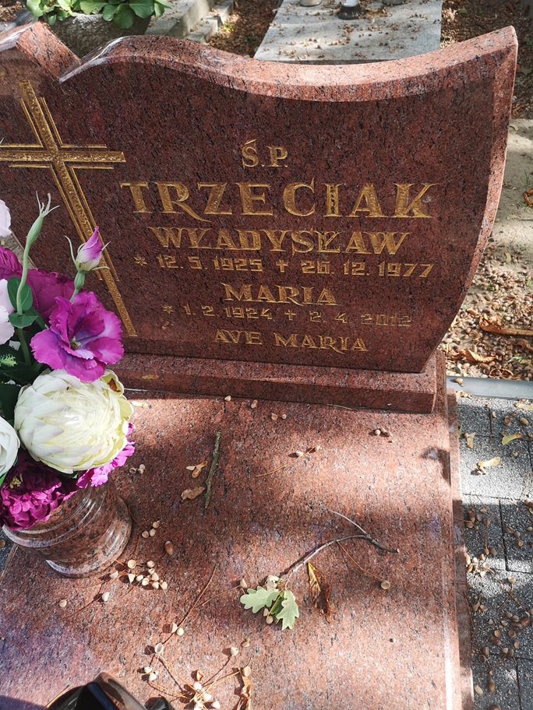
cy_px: 355
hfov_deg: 51.4
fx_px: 554
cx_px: 266
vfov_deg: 65.3
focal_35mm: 27
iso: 50
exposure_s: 1/243
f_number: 1.8
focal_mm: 5.58
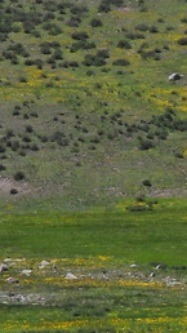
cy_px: 119
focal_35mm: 433
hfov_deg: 2.8
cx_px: 511
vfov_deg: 5.0
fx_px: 3819
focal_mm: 14.3
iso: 100
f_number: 3.5
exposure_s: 1/1600
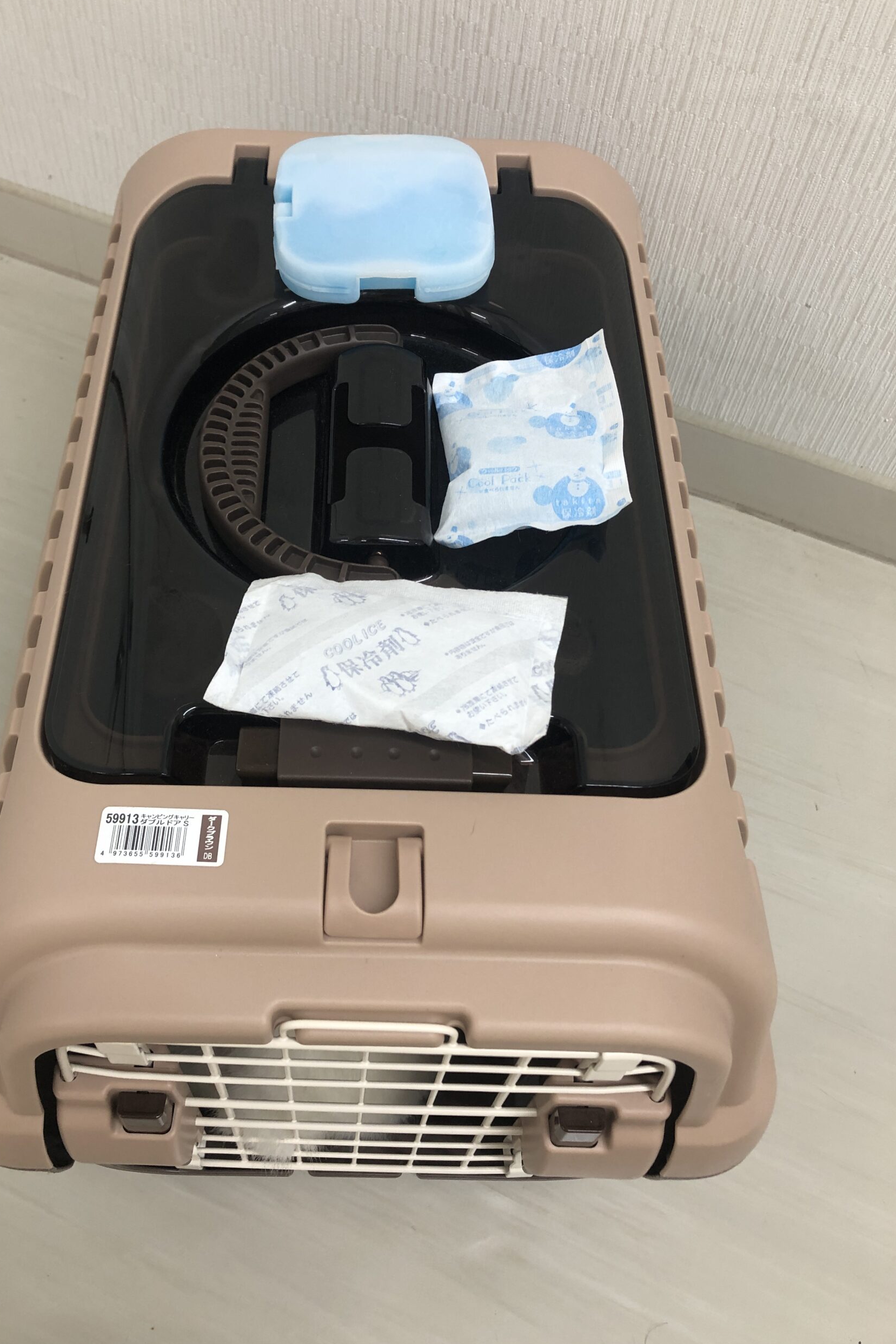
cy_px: 667
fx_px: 1120
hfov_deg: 43.5
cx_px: 382
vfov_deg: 61.9
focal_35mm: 30
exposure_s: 1/33
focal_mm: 3.99
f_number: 1.8
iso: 32
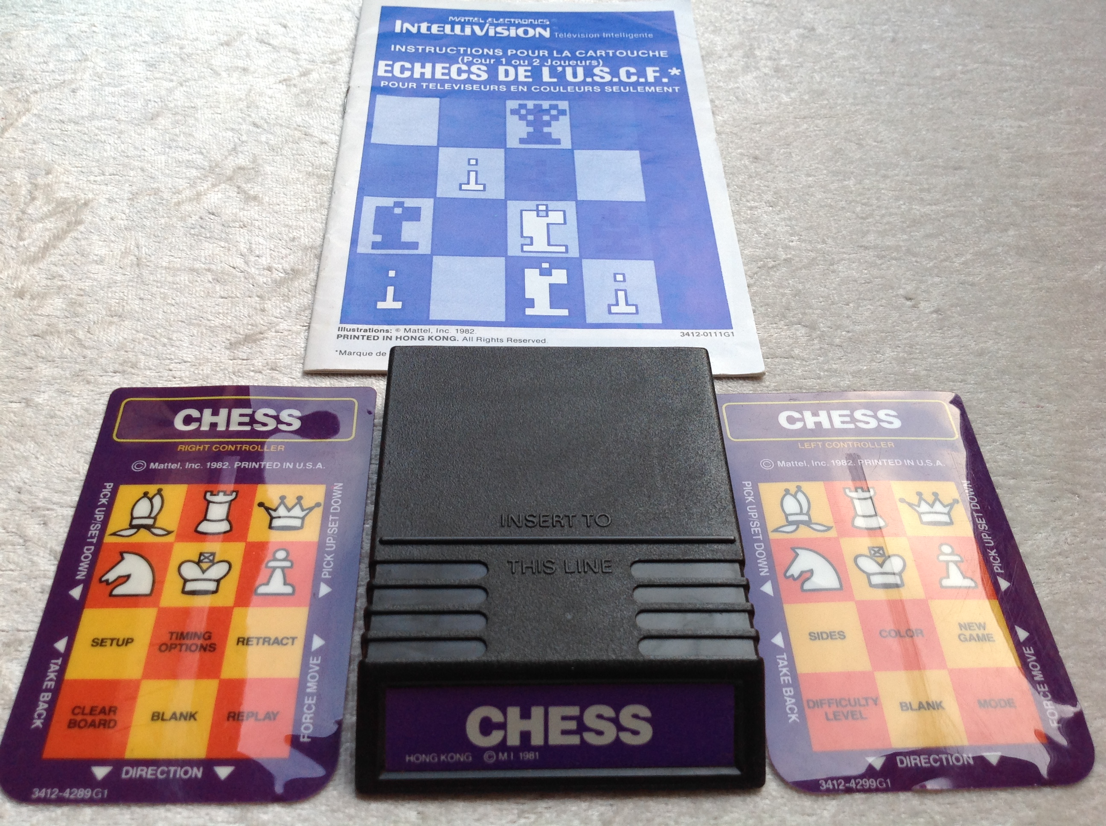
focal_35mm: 35
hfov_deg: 52.7
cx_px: 553
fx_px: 1117
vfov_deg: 40.6
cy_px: 413
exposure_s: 1/60
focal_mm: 4.28
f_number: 2.4
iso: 50
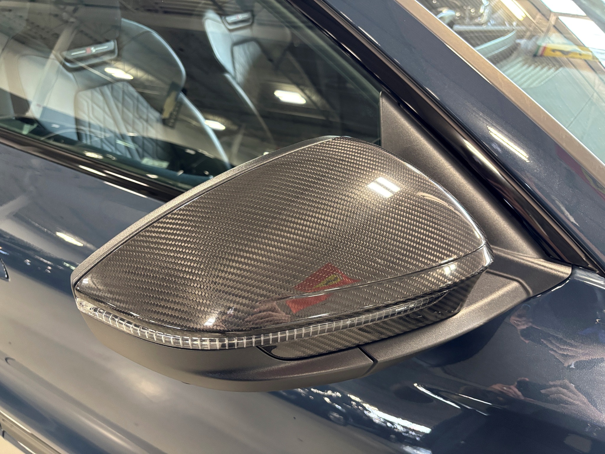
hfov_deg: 67.3
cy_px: 227
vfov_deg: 53.1
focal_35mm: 26
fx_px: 454
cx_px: 302
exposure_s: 1/60
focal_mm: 5.96
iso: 320
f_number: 1.6
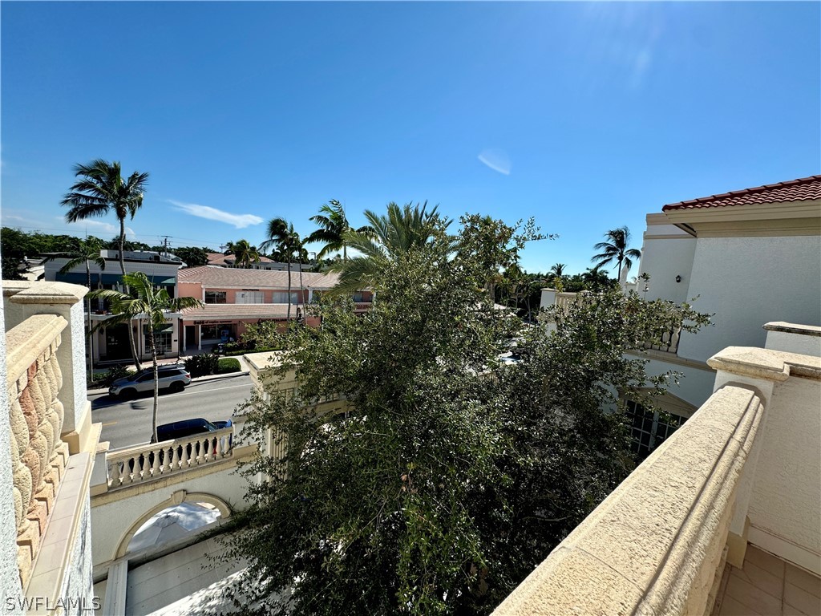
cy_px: 308
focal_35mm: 14
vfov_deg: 85.7
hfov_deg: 102.1
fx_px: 332
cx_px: 410
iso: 50
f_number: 2.2
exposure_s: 1/2208
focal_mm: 2.22
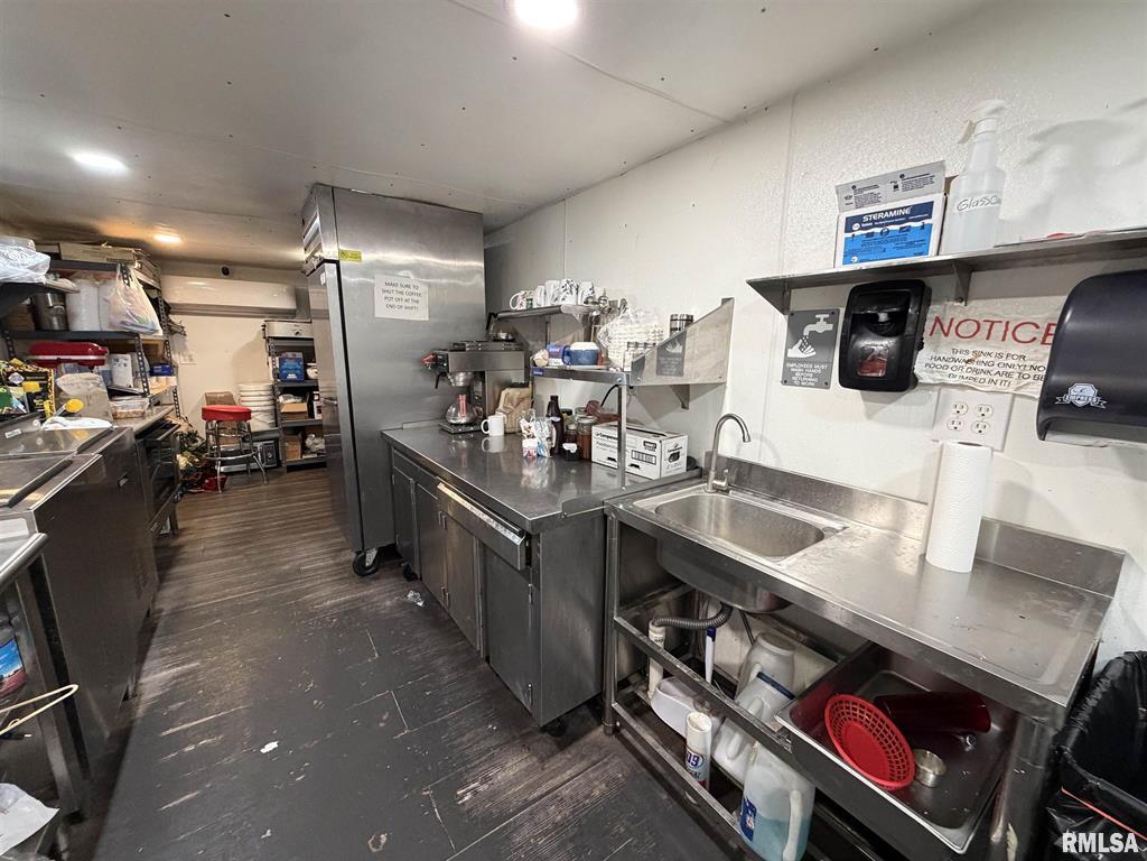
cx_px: 574
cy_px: 430
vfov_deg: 85.7
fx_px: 464
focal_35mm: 14
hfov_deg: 102.1
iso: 320
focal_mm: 2.22
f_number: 2.2
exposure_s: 1/60
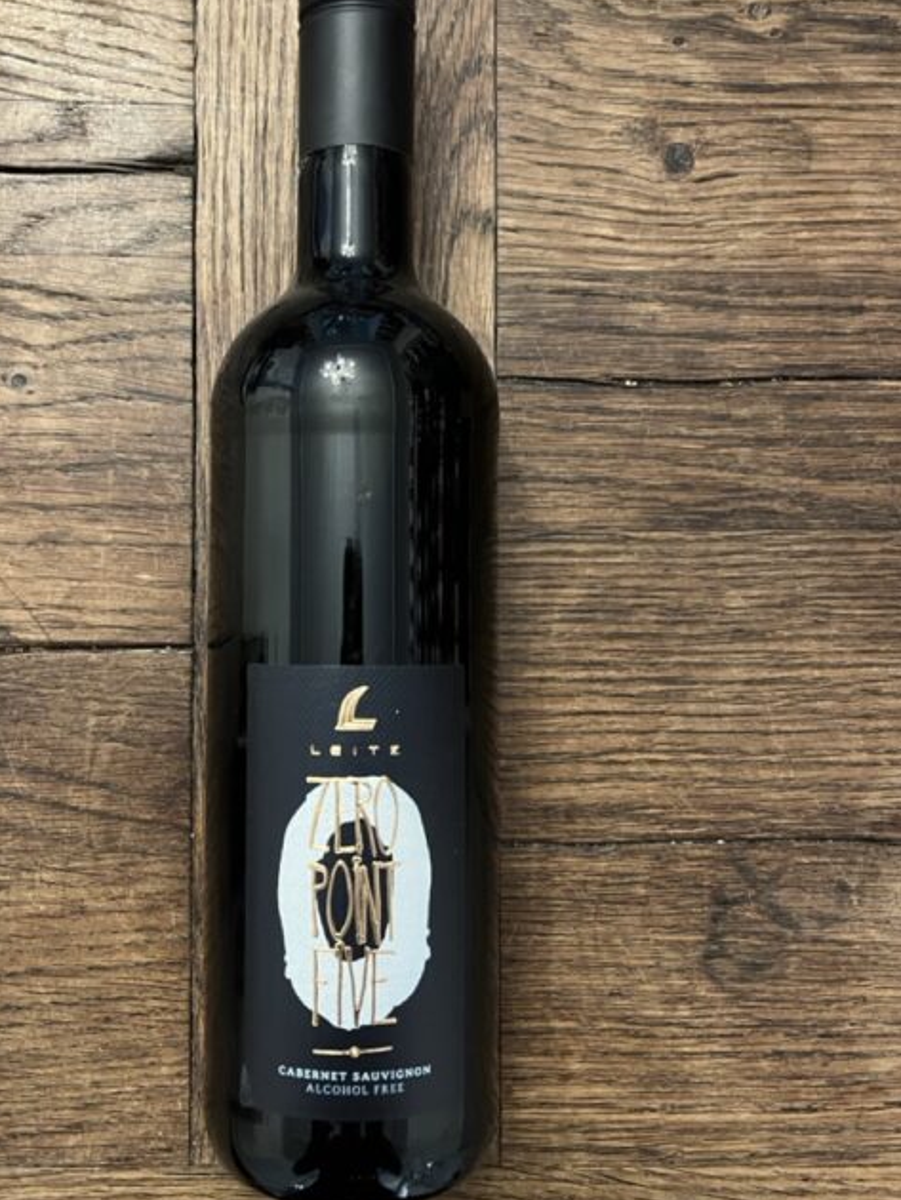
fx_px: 1144
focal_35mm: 33
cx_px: 352
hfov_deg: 42.7
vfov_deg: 55.3
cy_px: 570
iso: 500
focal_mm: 5.1
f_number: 1.6
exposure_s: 1/25
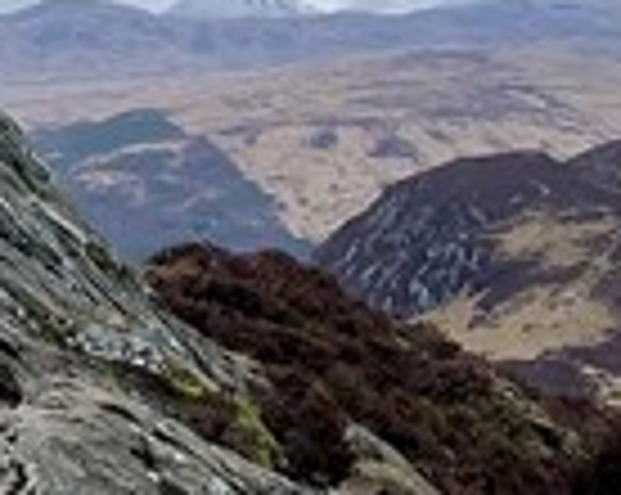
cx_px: -824
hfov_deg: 11.2
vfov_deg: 10.3
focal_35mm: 147
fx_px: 2698
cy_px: -86
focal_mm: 4.25
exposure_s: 1/298
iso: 25
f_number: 1.8
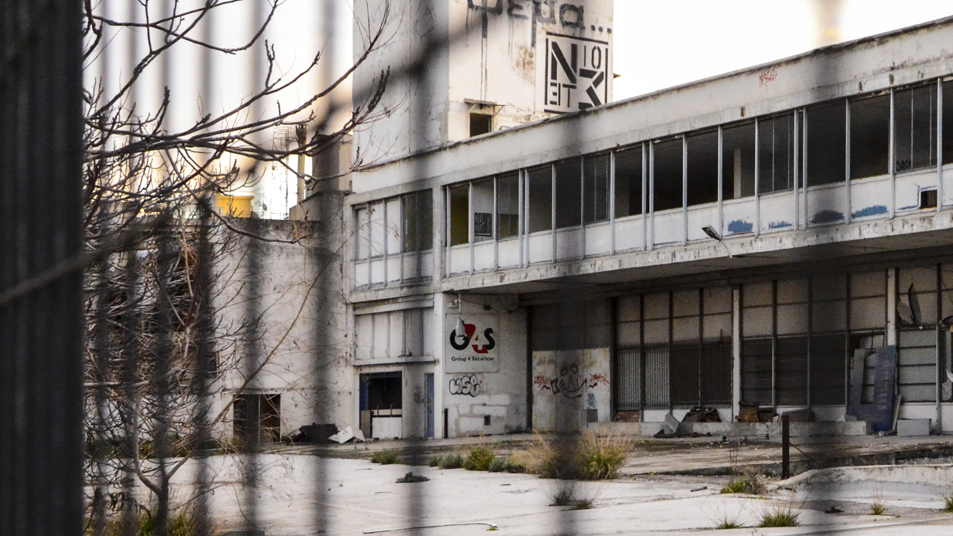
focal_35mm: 61
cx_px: 825
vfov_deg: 19.7
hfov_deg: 32.9
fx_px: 1542
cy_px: 300
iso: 3200
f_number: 4
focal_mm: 22
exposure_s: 1/640
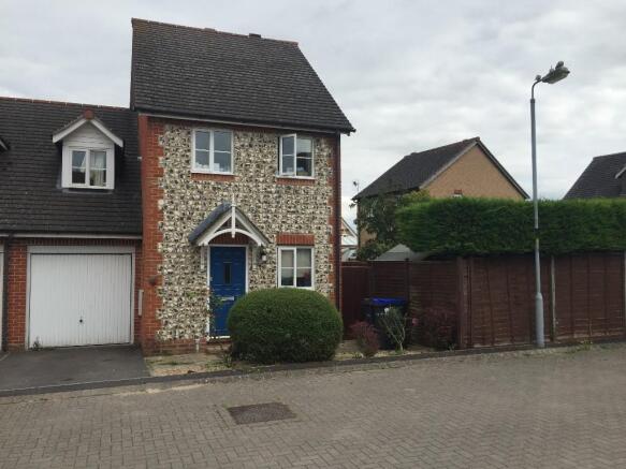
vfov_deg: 48.2
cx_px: 313
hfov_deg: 61.7
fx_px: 524
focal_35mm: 29
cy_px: 234
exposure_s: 1/1980
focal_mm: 4.15
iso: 32
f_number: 2.2
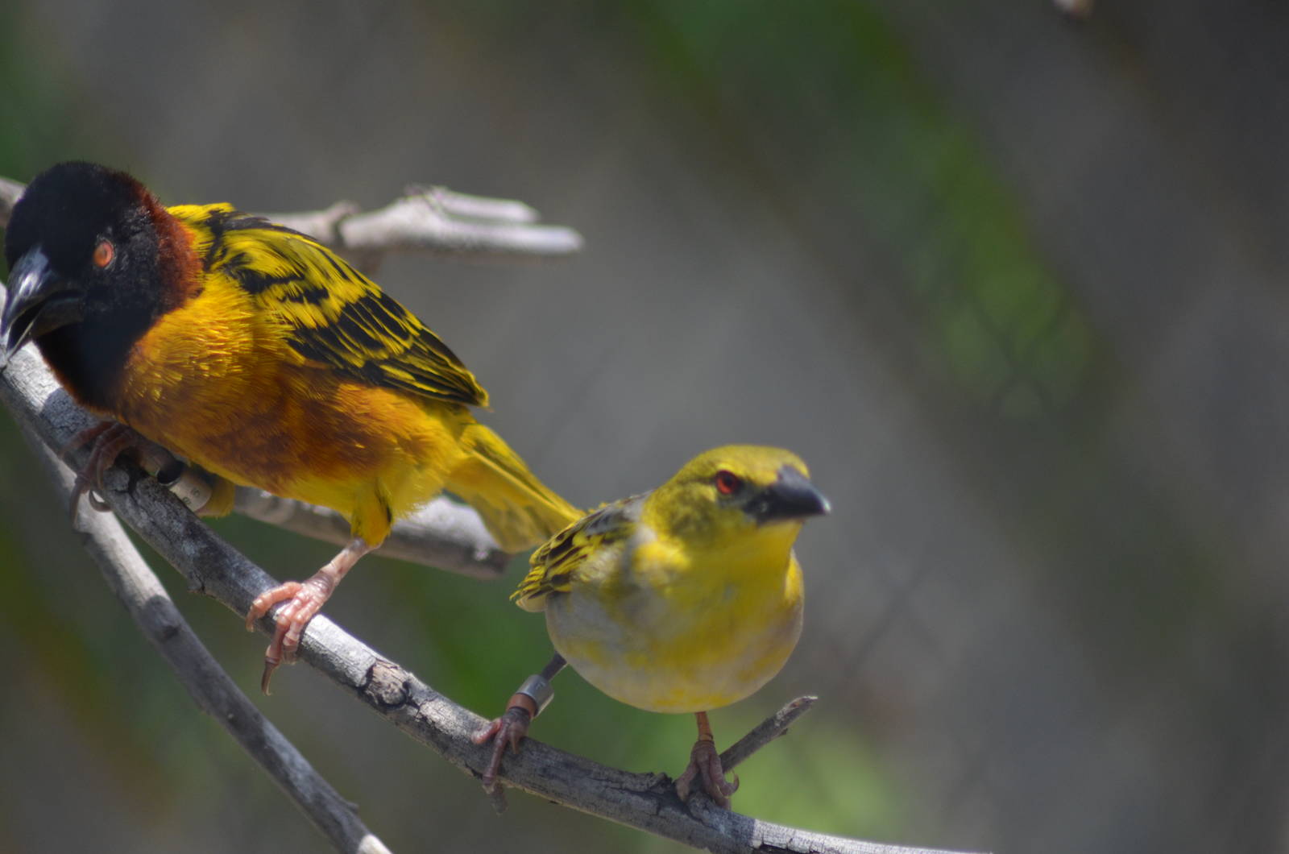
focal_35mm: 450
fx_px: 16080
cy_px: 427
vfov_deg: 3.0
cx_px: 644
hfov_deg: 4.6
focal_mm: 300
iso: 500
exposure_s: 1/1000
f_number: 5.6
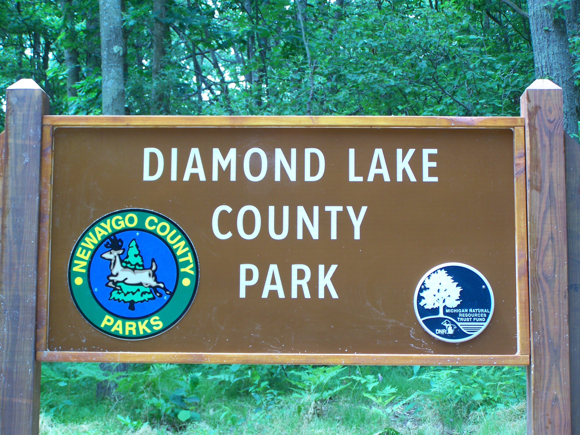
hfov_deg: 26.0
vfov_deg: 19.6
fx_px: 1257
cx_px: 290
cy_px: 218
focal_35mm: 75
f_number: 3.2
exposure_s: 1/40
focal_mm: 12.4
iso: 64
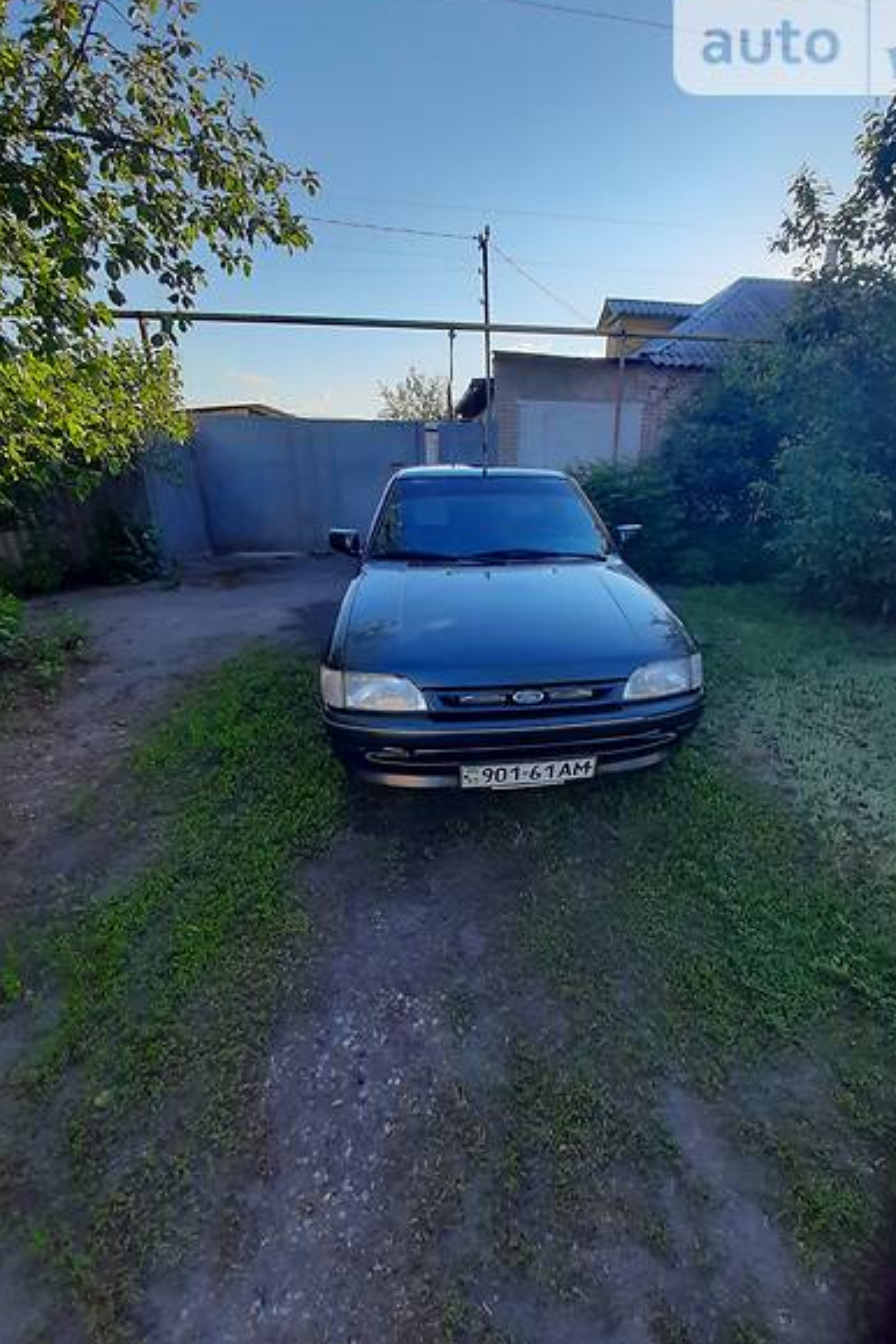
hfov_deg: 80.6
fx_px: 523
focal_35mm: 14
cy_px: 664
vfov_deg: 104.2
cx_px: 520
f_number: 2.2
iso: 40
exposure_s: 1/487
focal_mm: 1.4
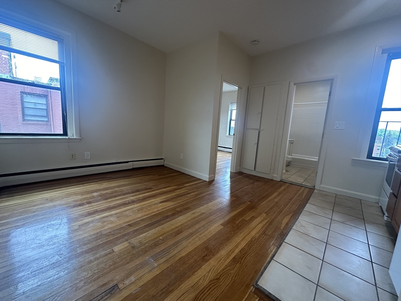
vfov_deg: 85.7
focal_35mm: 14
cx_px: 200
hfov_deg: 102.1
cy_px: 150
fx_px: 162
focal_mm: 2.22
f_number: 2.2
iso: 250
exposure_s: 1/120
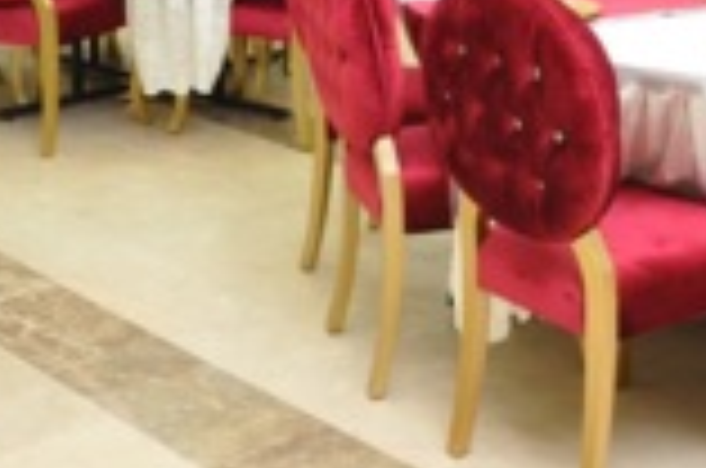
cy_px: -4
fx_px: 1571
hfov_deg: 25.0
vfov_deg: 16.6
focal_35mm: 80
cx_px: 544
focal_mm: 21
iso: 800
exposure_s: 1/60
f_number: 5.6
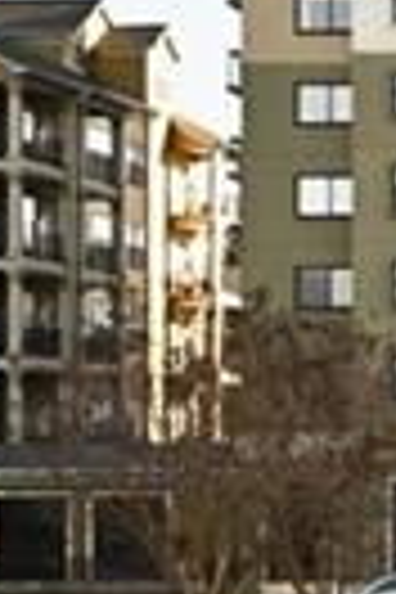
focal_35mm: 105
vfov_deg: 17.1
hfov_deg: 11.1
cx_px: 938
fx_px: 1732
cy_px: -356
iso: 100
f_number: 7.1
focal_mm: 18
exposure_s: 1/125
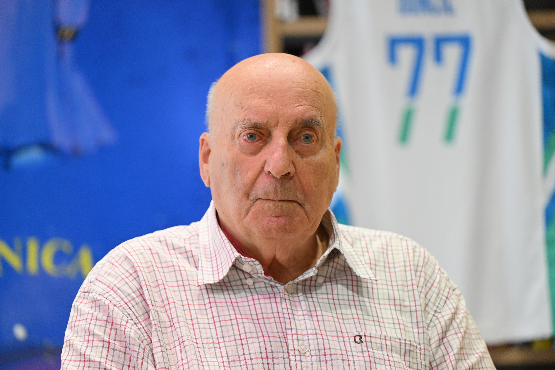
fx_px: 3083
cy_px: 185
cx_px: 278
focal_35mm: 200
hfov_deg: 10.3
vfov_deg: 6.9
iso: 3200
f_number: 3.2
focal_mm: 200
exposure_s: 1/125
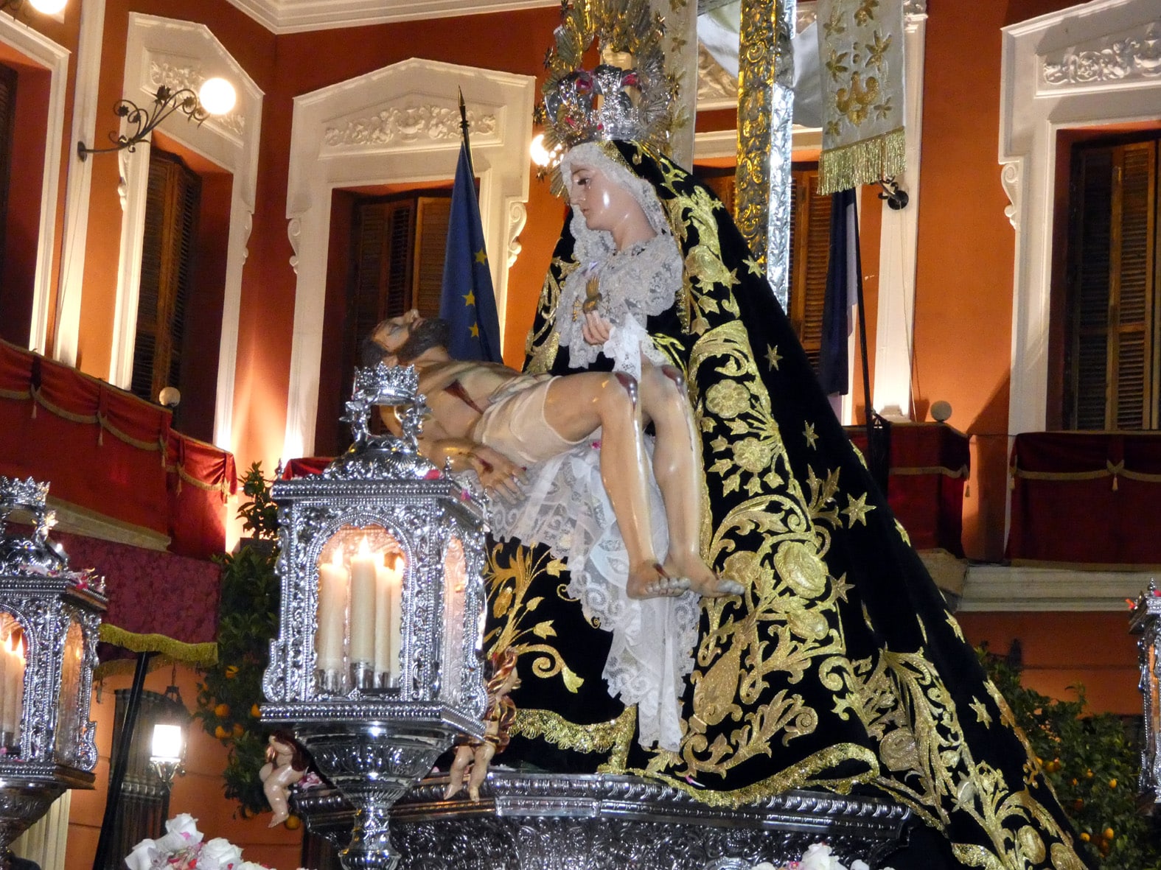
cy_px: 435
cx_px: 580
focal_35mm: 98
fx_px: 3287
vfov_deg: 15.1
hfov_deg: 20.0
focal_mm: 17.5
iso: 1600
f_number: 4.8
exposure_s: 1/60
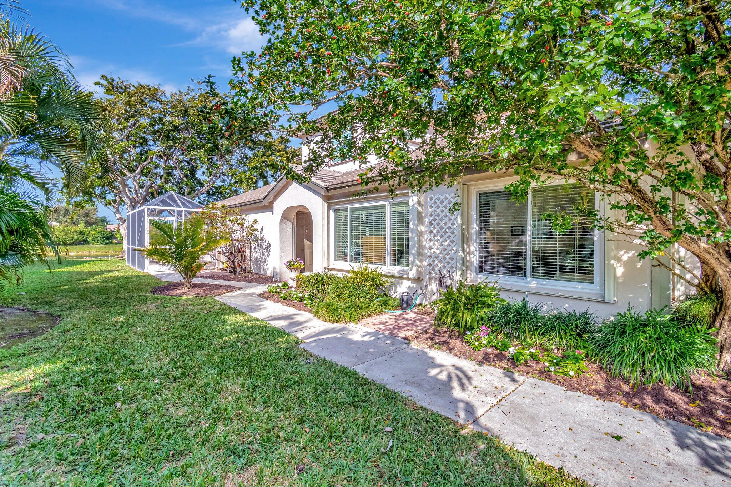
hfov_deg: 100.4
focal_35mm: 15
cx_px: 366
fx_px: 304
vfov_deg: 77.3
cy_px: 244
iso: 1000
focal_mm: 10
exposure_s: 1/2500
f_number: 8
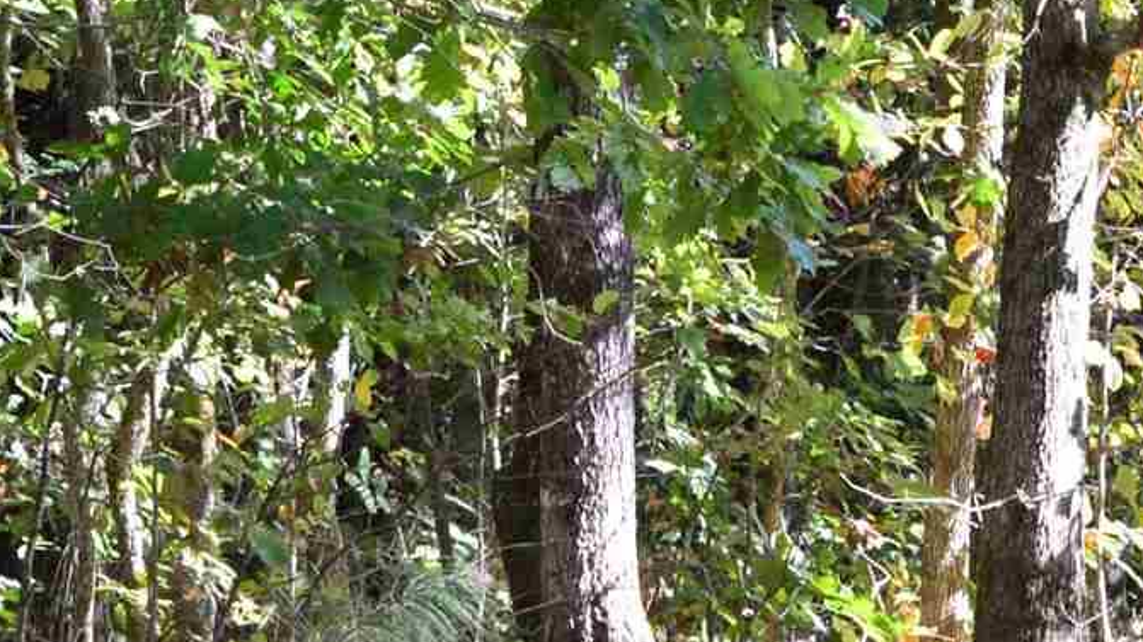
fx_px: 10181
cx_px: 649
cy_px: 126
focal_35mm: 336
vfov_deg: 3.6
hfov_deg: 6.4
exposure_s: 1/640
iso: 2000
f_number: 6.3
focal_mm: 70
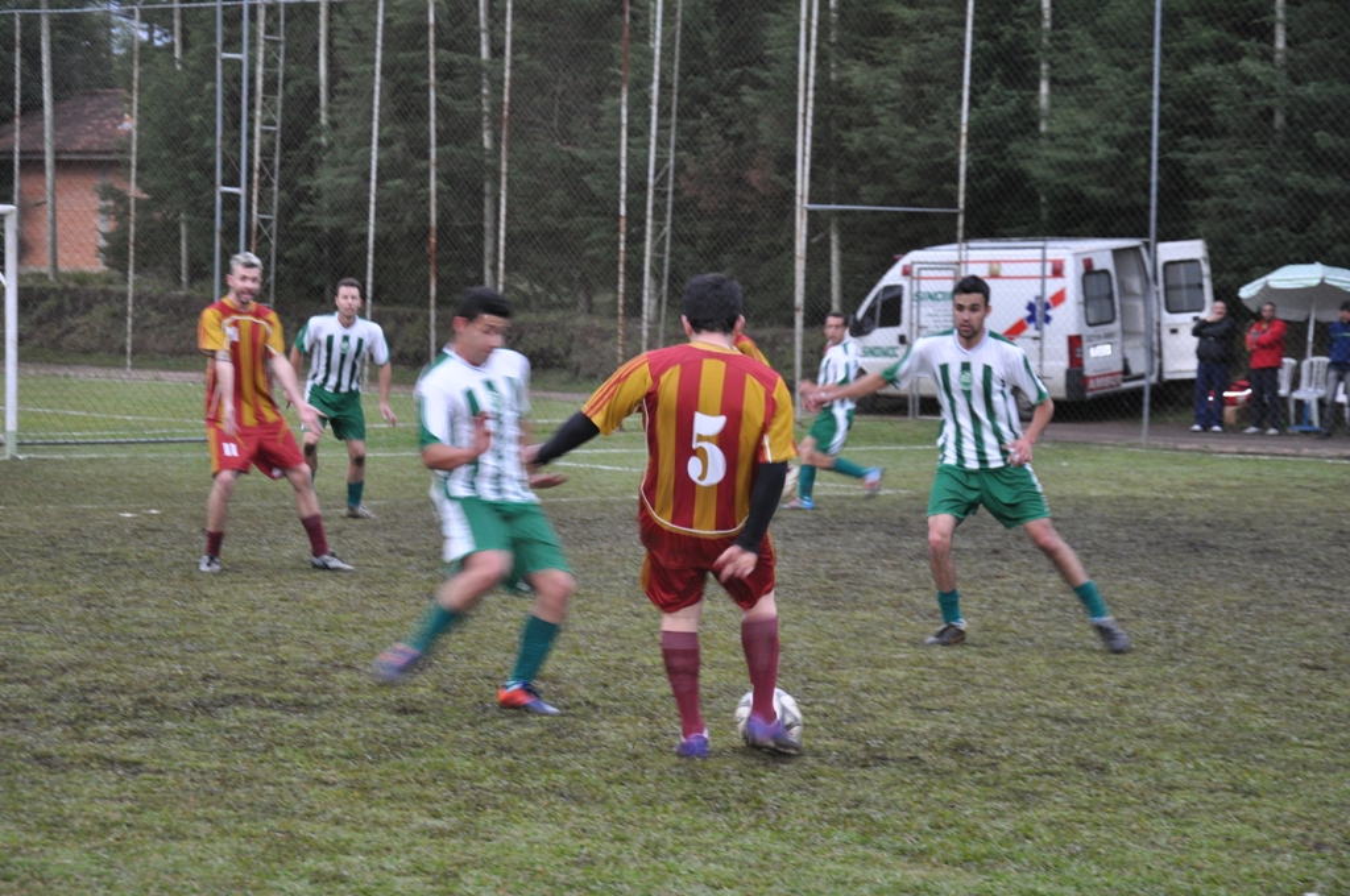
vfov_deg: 14.7
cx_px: 675
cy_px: 448
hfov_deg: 21.9
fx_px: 3483
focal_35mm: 93
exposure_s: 1/60
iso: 800
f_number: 5.3
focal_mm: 62
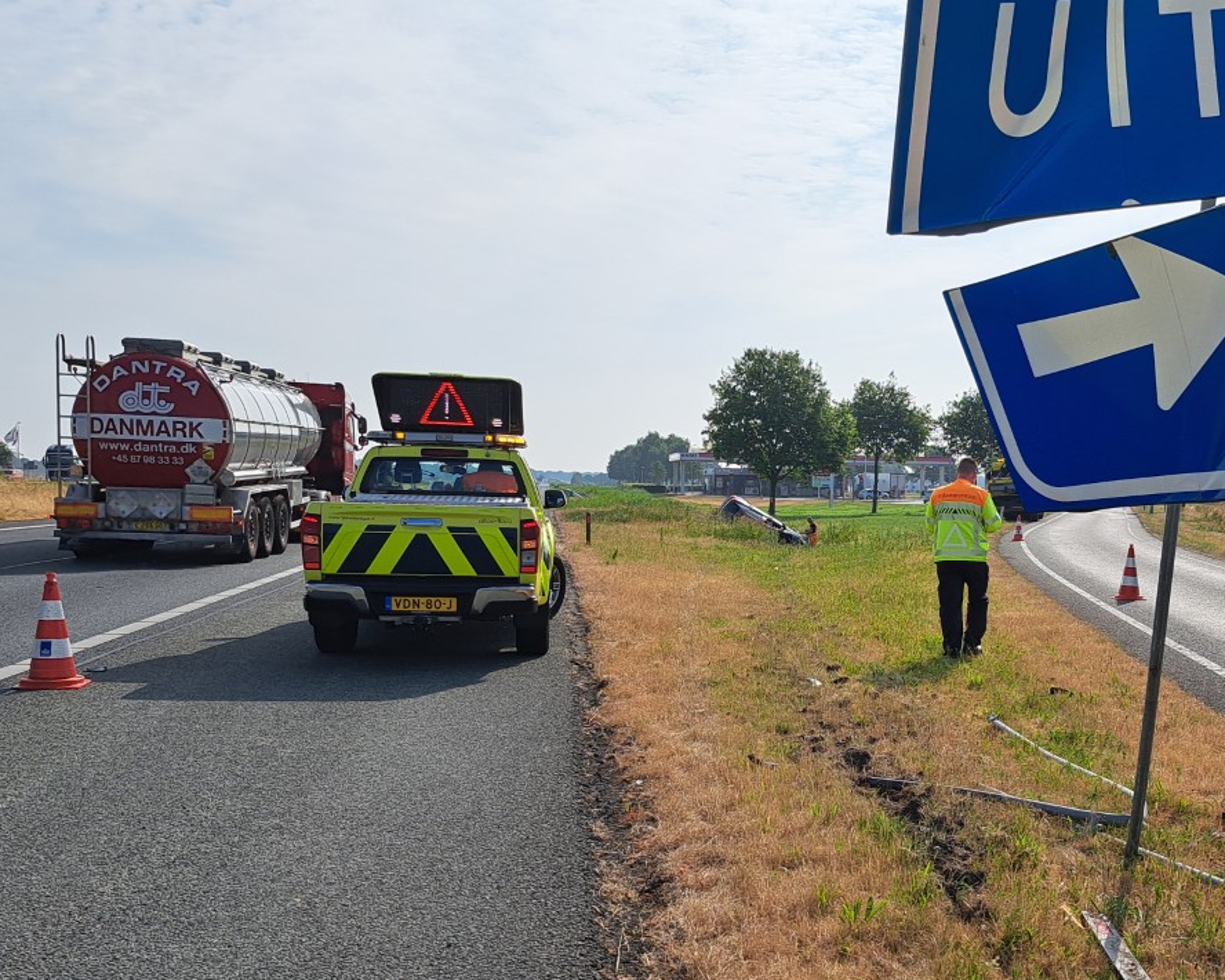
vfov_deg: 38.8
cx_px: 819
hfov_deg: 47.2
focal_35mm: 38
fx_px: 1377
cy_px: 634
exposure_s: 1/3215
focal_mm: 5.23
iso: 50
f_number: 1.8
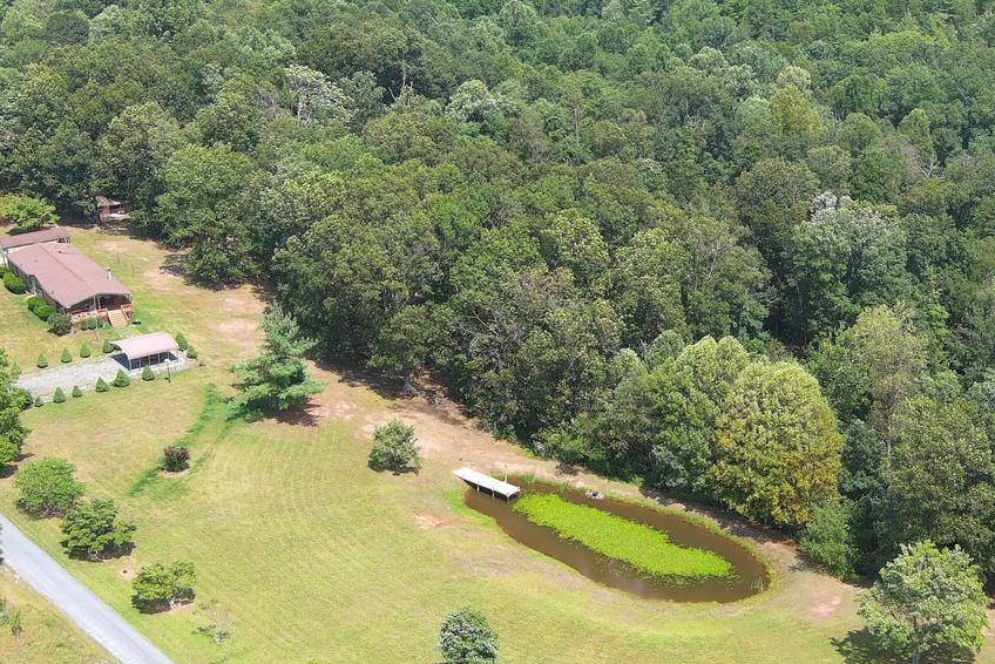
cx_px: 724
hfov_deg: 28.5
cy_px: 369
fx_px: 1935
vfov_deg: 19.5
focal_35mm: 70
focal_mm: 10.57
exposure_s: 1/592
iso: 100
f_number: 2.8
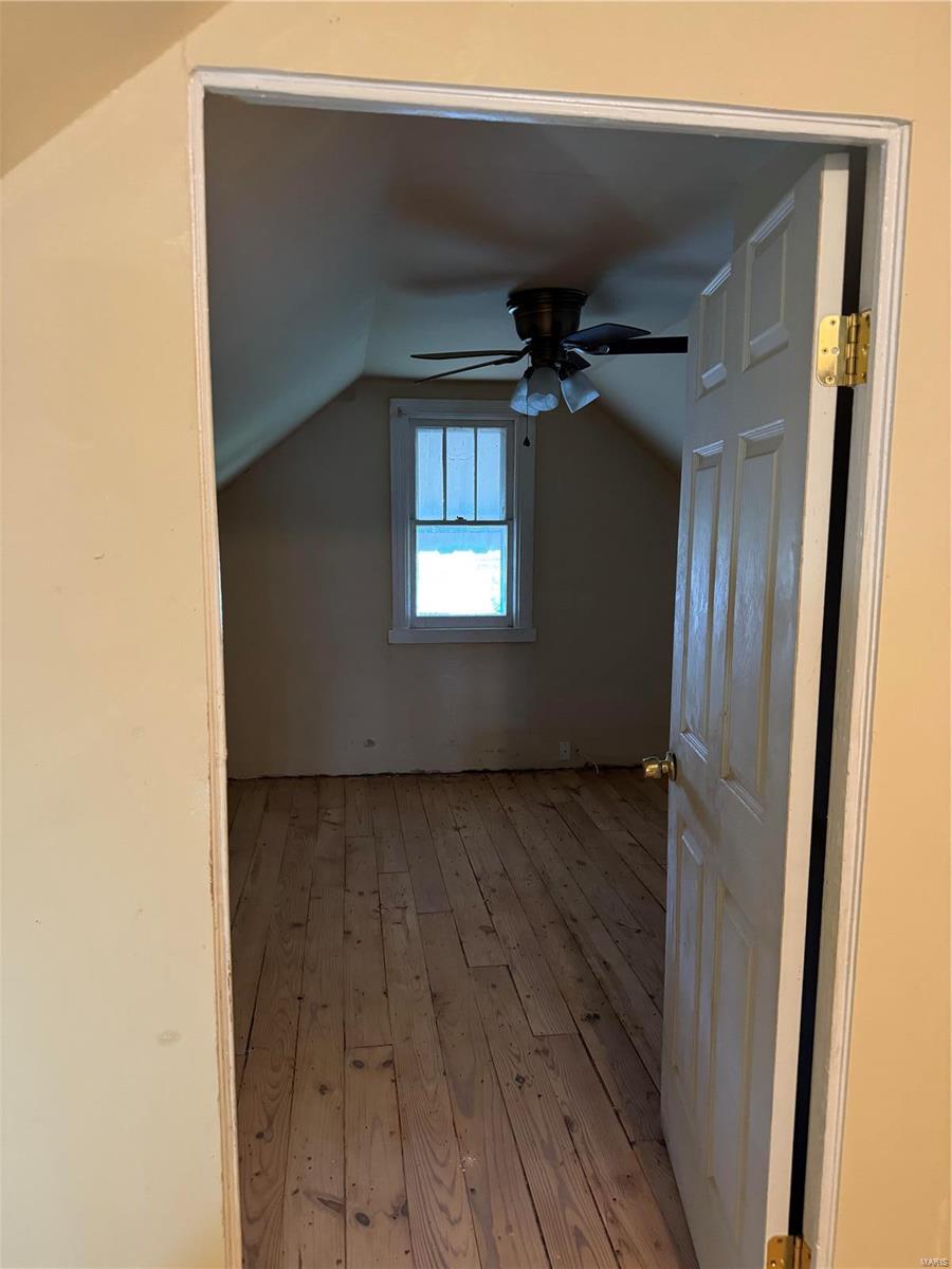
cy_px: 634
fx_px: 880
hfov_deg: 56.8
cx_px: 476
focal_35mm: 24
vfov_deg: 71.6
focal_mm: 6.76
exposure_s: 1/60
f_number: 1.78
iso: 640
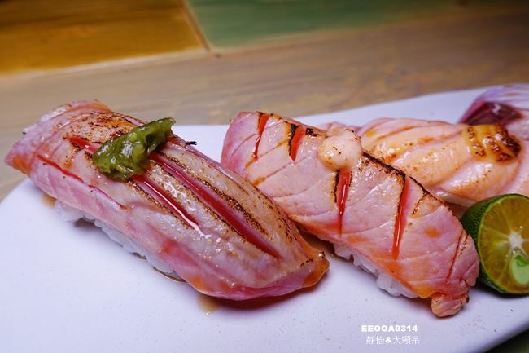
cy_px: 176
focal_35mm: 24
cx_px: 264
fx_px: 353
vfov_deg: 53.1
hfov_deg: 73.8
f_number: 4
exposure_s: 1/100
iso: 125
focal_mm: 8.8
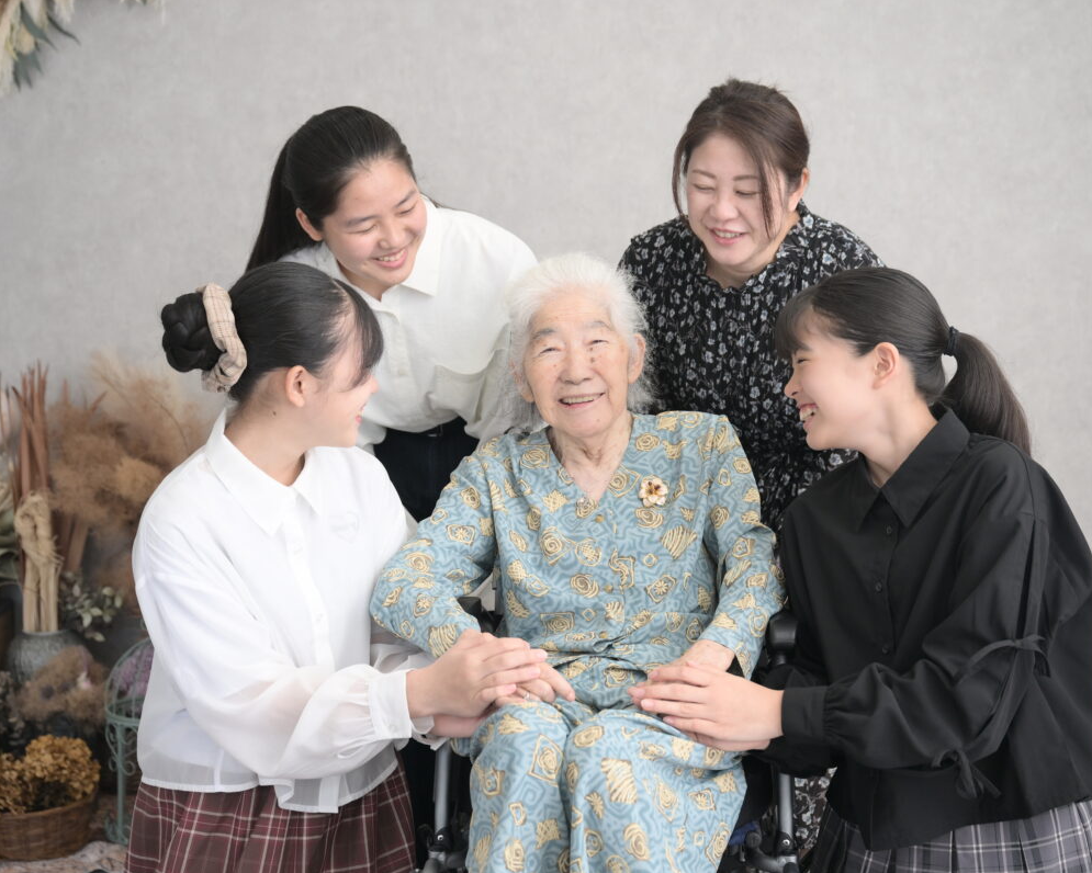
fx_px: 1939
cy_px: 436
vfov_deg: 25.4
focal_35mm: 60
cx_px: 584
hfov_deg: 31.4
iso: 500
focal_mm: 53
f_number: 4
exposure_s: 1/200
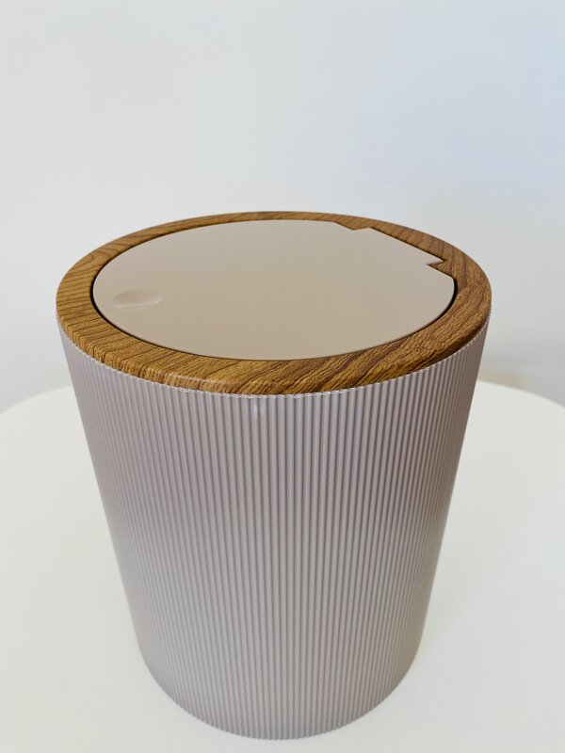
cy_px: 376
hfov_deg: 53.1
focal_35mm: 26
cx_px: 282
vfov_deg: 67.3
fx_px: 566
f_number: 1.8
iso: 50
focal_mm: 4.25
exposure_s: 1/122
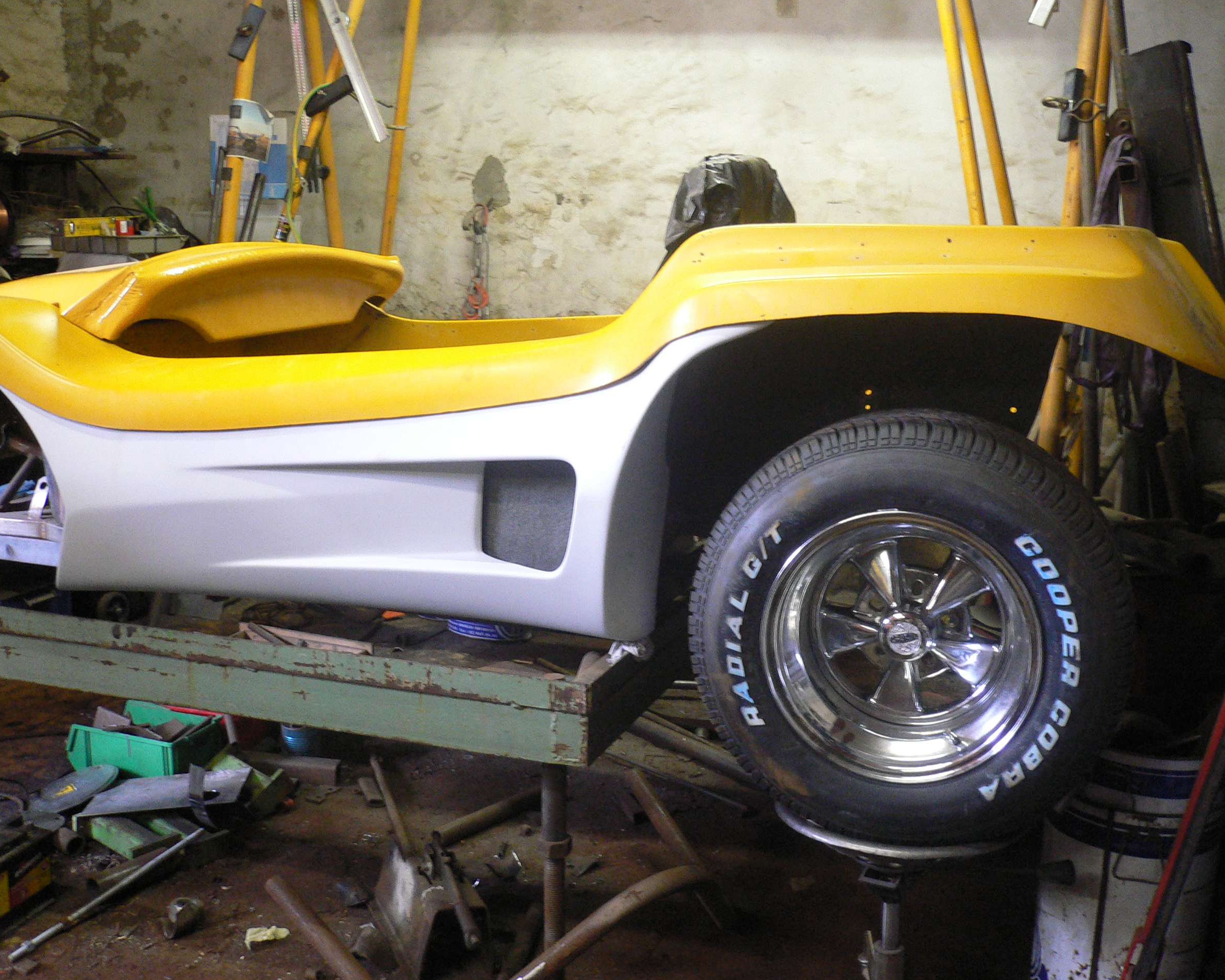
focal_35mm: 37
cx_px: 633
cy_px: 495
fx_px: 1341
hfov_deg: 49.1
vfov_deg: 40.1
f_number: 2.8
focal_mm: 5.8
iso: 200
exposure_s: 1/8
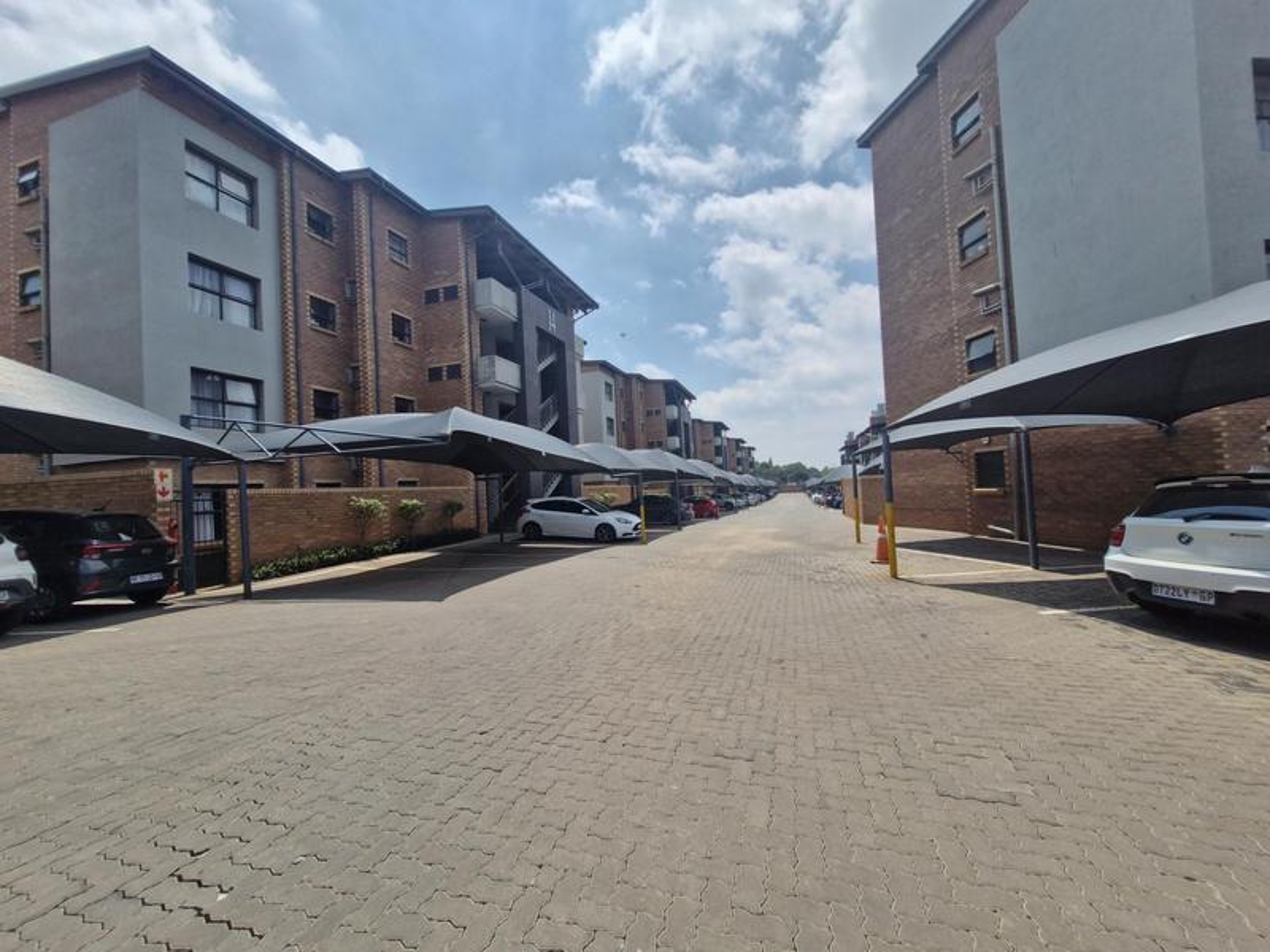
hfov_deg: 106.2
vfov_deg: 89.9
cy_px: 476
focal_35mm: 13
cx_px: 635
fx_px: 477
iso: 50
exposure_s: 1/2272
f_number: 2.2
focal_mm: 1.74
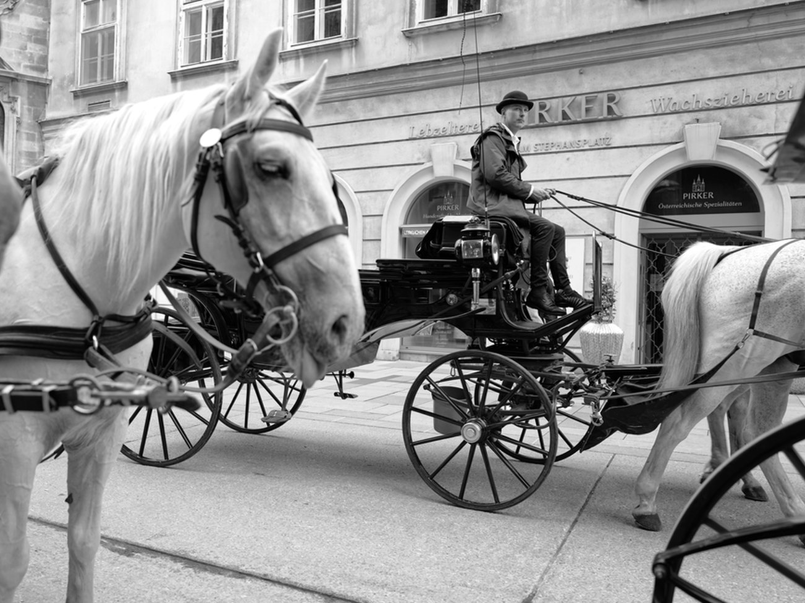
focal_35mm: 31
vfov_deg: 45.4
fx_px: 721
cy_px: 305
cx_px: 355
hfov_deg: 58.2
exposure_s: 1/250
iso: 100
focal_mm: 28
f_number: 3.2
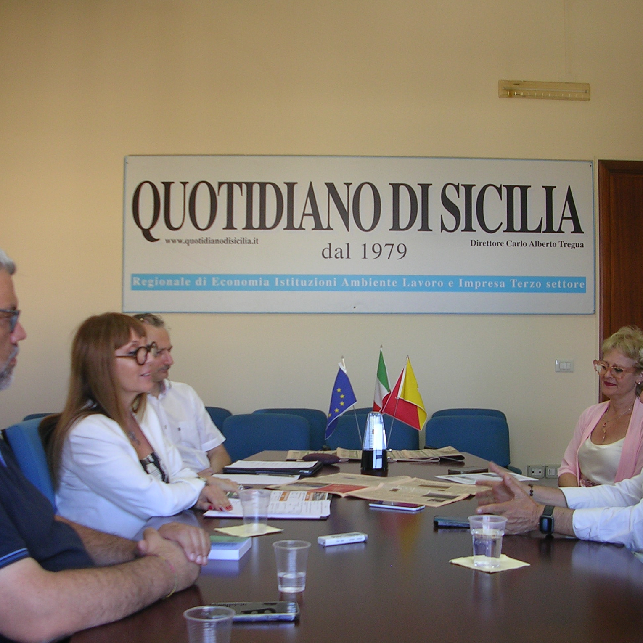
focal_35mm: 45
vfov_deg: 37.6
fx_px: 946
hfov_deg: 37.5
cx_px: 362
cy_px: 322
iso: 50
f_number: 2.8
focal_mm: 5.8
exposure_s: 1/38.7
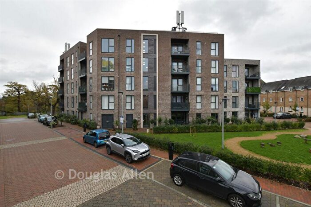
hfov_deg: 100.4
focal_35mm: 15
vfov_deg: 77.4
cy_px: 104
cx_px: 156
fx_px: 130
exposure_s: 1/100
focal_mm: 10
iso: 200
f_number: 8
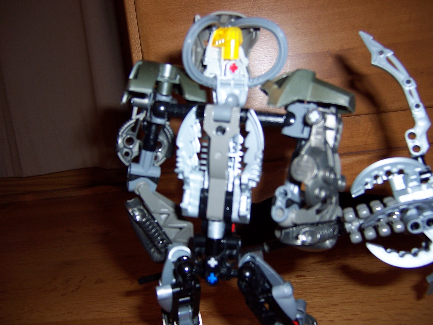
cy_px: 162
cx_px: 216
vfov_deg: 42.9
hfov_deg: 55.4
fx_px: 413
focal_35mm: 33
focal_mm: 5.5
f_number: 2.8
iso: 80
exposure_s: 1/60
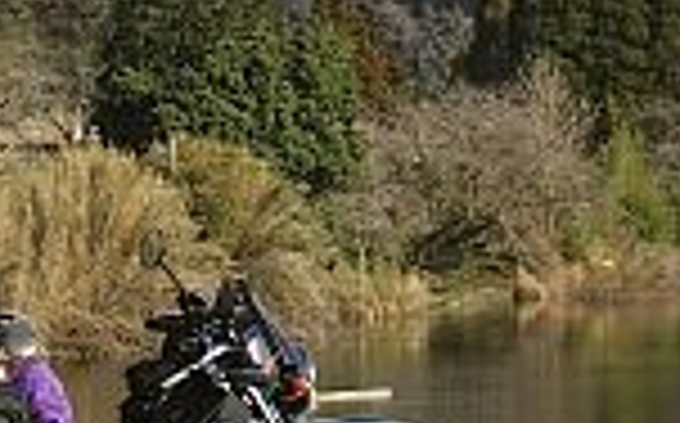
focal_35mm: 234
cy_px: 126
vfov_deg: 5.6
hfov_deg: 9.0
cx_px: 464
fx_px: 4332
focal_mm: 13.5
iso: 50
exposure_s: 1/250
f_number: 5
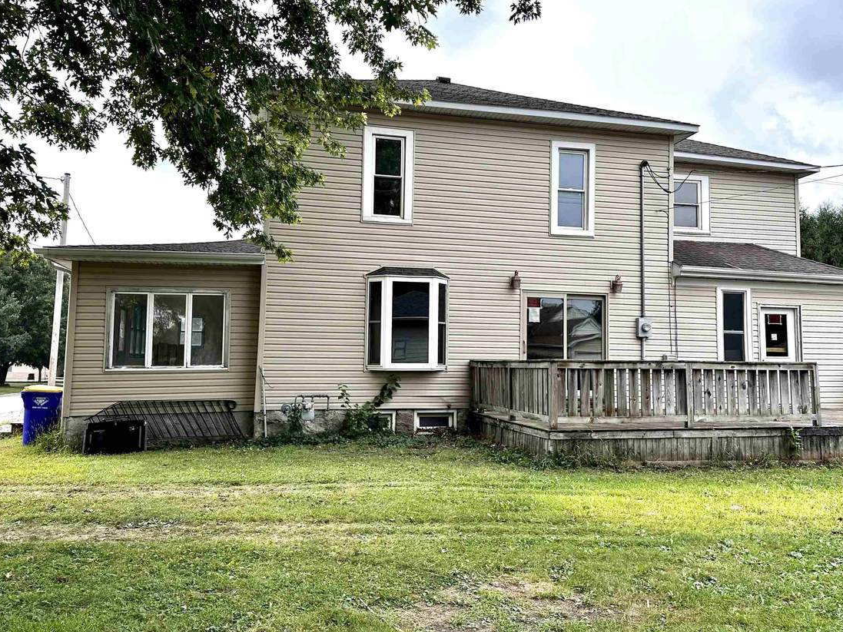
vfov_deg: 49.7
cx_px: 450
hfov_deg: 63.4
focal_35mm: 28
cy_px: 306
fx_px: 682
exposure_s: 1/1988
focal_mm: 6.86
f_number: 1.78
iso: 80
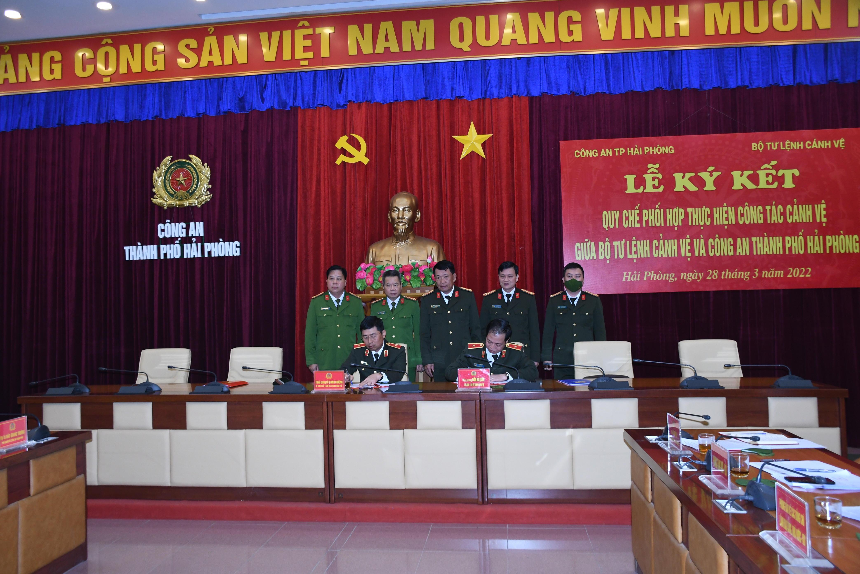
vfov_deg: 40.0
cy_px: 287
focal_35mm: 33
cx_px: 430
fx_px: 788
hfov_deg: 57.2
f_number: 3.5
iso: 1000
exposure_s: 1/200
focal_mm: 22
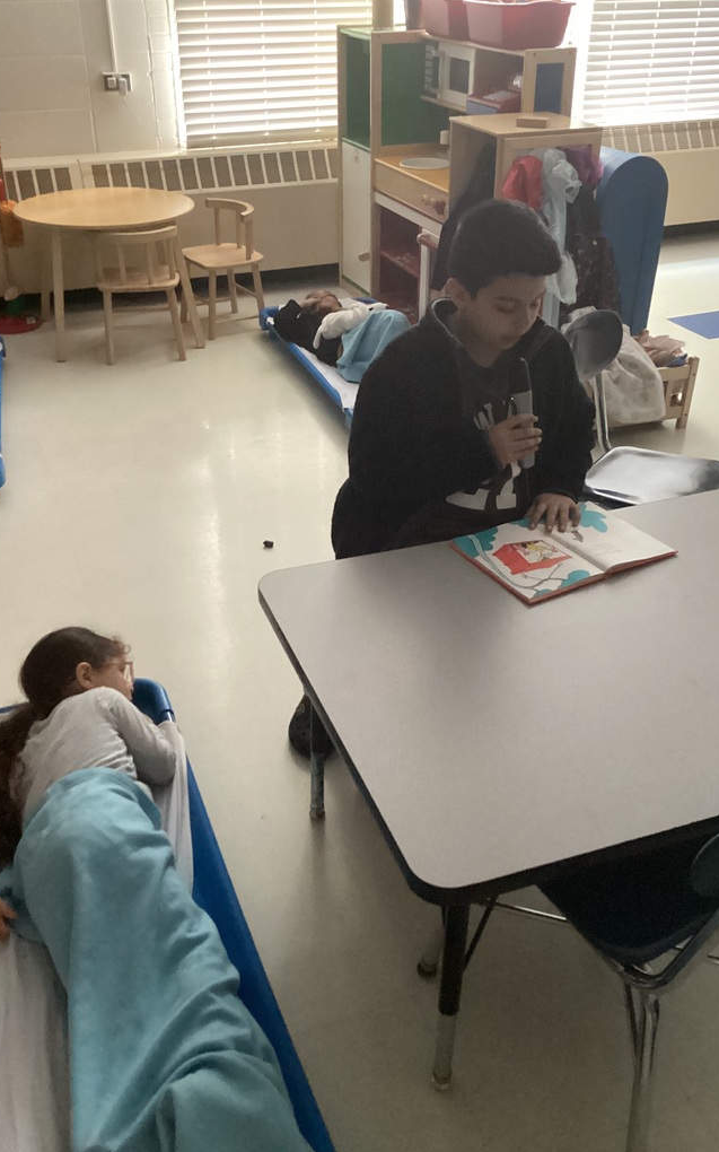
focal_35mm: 33
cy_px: 577
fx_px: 1035
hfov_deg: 38.3
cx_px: 362
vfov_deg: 58.2
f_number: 2.4
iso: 800
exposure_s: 1/25
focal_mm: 3.3
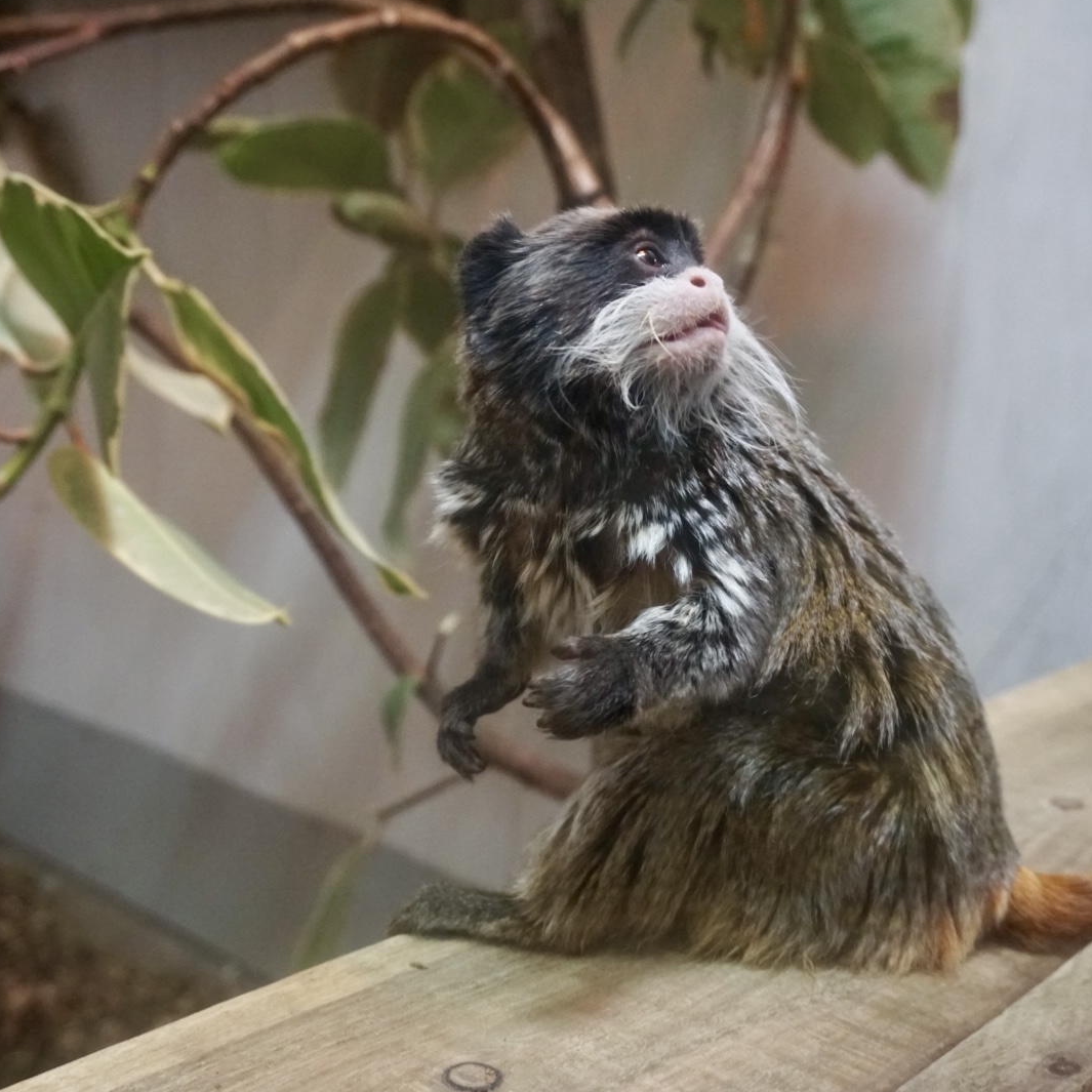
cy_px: 547
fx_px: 1451
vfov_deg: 41.3
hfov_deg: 41.2
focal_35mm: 41
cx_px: 596
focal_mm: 21
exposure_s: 1/60
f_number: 4
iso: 1600
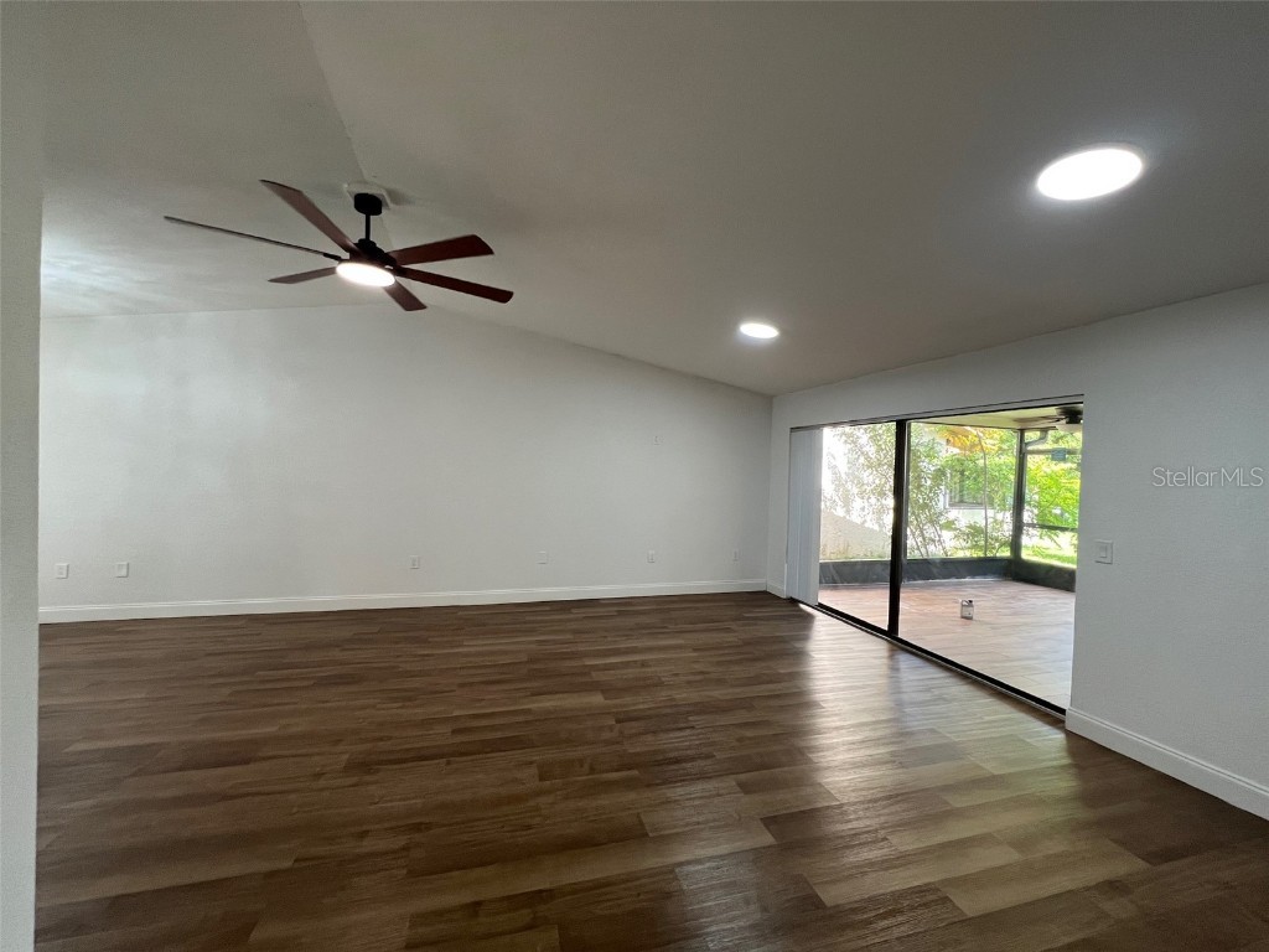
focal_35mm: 13
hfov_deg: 106.2
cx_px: 634
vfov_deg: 89.9
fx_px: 477
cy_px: 476
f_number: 1.8
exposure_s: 1/99
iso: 160
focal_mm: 1.57
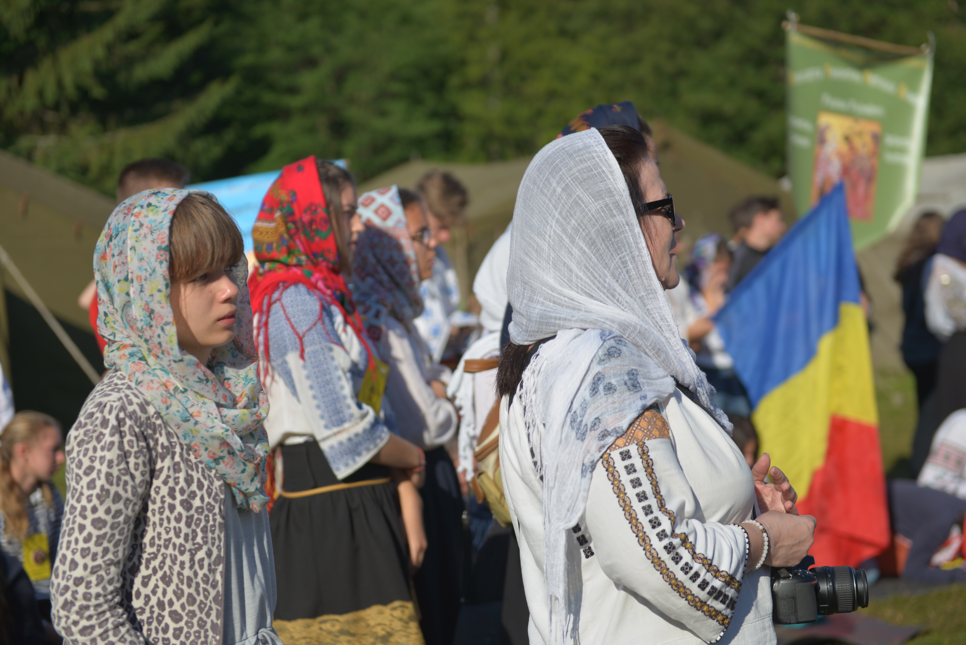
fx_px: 1879
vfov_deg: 19.5
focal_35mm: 70
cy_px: 322
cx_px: 483
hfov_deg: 28.8
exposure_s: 1/2000
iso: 100
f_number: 2.8
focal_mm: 70
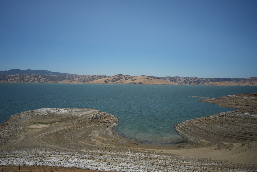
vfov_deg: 46.4
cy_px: 86
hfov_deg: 65.5
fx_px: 200
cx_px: 128
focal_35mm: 28
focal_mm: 28
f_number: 4
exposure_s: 1/2000
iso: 100
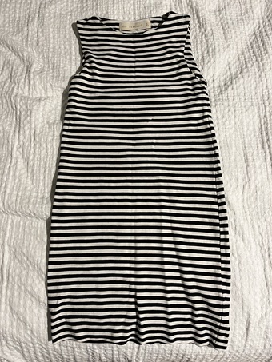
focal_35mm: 26
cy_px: 181
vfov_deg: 67.3
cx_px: 136
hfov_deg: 53.1
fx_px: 272
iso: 400
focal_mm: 5.1
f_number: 1.6
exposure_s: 1/60
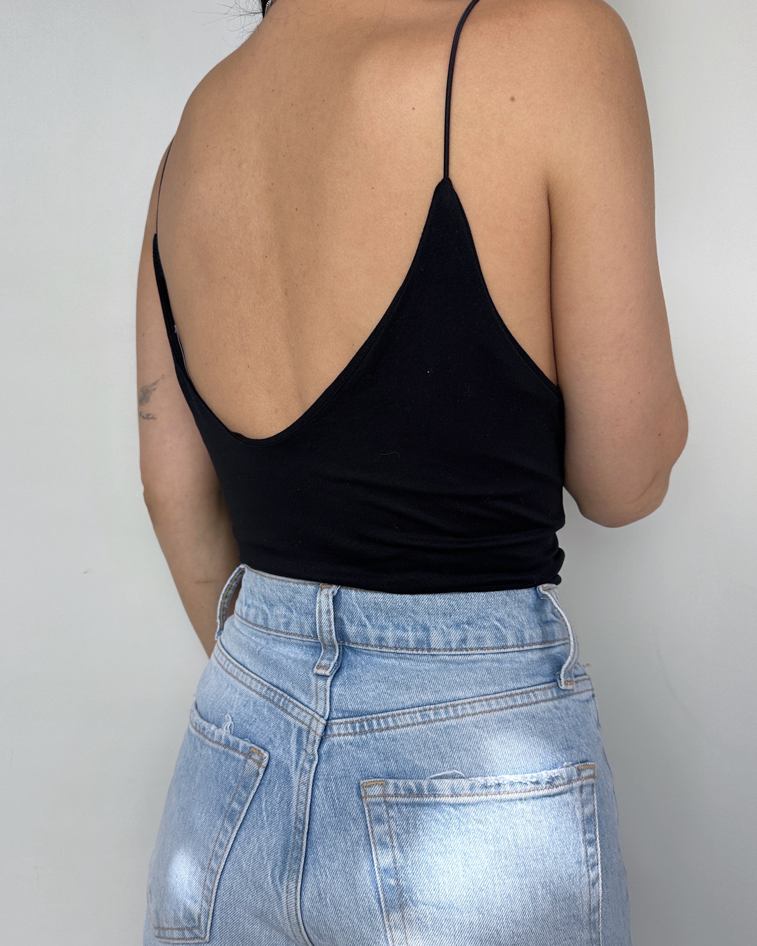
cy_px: 486
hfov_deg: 54.9
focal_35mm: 26
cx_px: 373
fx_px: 728
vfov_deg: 66.0
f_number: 1.78
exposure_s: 1/471
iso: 80
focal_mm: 6.86
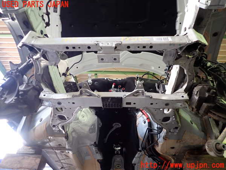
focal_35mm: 25
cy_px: 85
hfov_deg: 69.4
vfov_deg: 54.9
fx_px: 163
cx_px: 113
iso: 200
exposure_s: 1/30
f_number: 2
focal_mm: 4.5
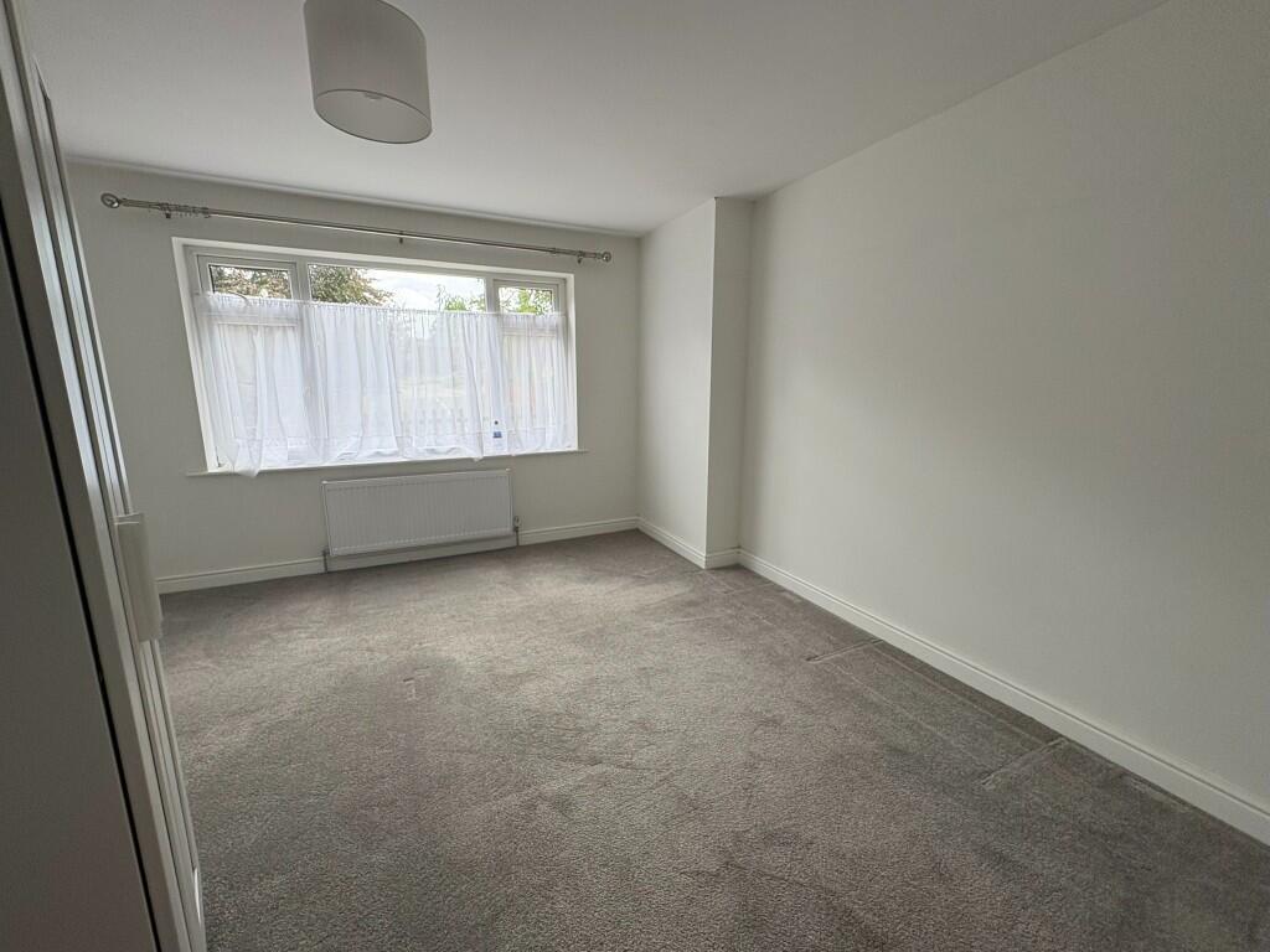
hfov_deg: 102.1
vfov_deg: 85.7
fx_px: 514
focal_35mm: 14
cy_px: 476
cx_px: 635
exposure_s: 1/117
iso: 100
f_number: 2.2
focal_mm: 2.22
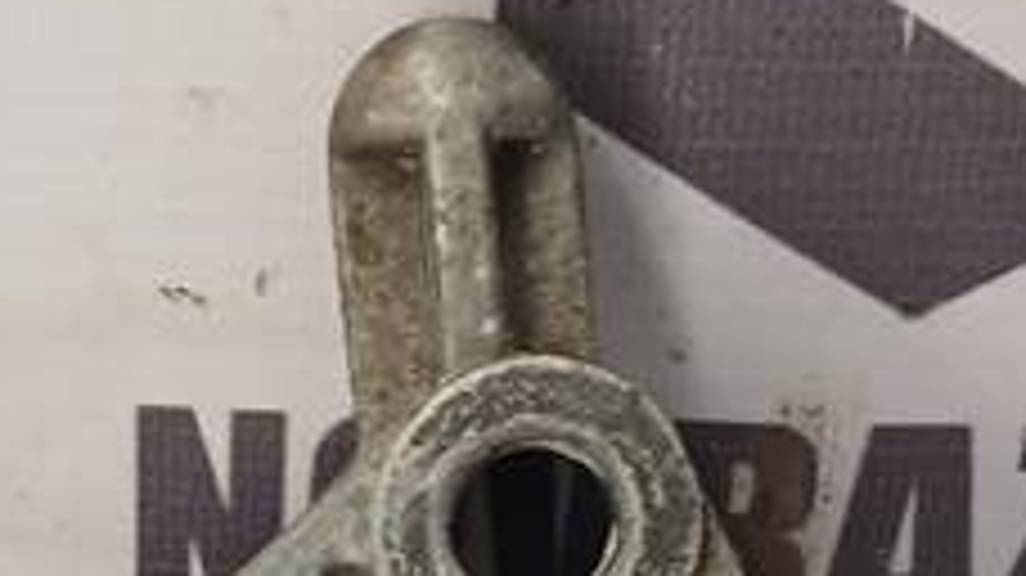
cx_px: 261
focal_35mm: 132
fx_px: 3589
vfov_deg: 8.8
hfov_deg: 16.2
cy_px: 1017
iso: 125
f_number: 1.8
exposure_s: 1/50
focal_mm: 4
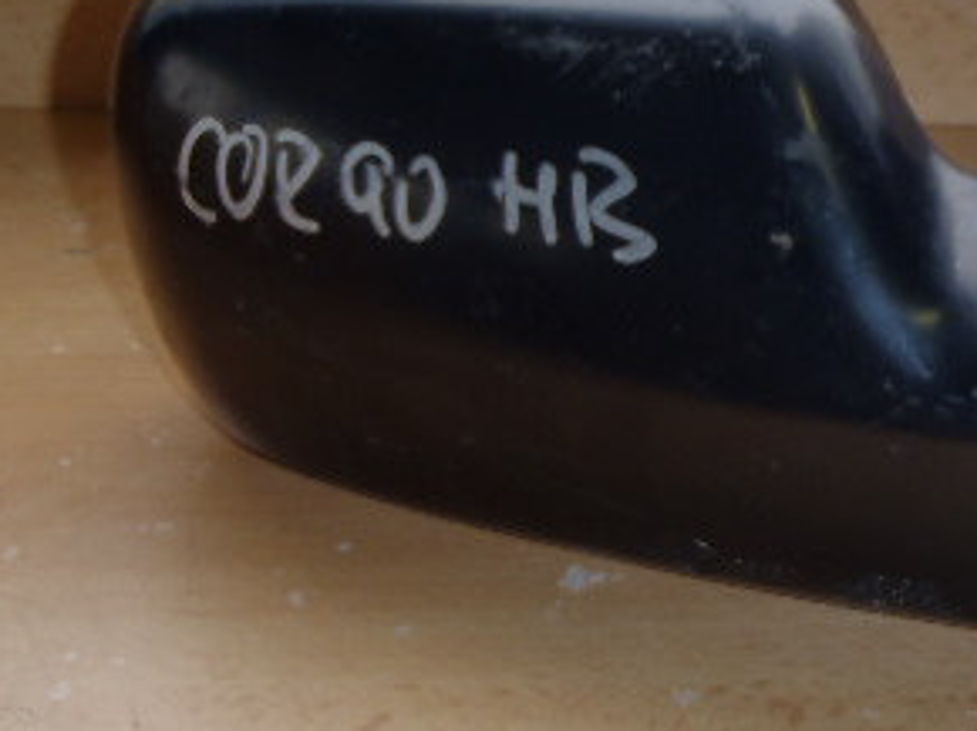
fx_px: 2369
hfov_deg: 22.9
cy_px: 411
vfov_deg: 17.5
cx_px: 825
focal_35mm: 84
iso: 100
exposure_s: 1/40
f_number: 4.6
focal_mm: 6.83
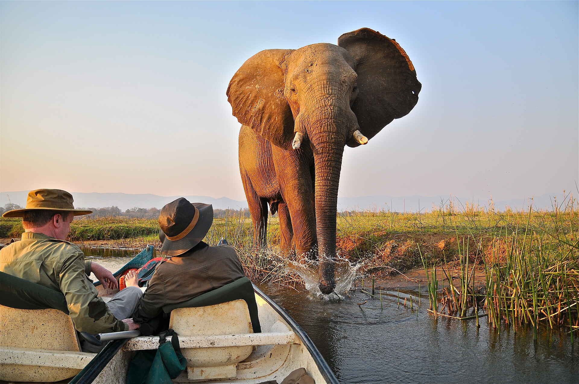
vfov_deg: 53.0
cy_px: 192
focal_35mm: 24
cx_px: 290
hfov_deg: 73.8
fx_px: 386
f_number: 4
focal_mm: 16
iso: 250
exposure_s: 1/640
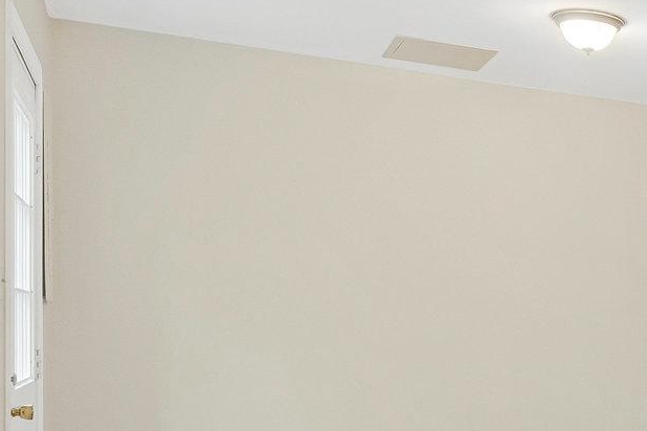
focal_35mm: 53
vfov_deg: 25.4
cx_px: 924
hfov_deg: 27.9
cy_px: 289
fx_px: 952
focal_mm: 16
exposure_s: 1/20
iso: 1250
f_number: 7.1
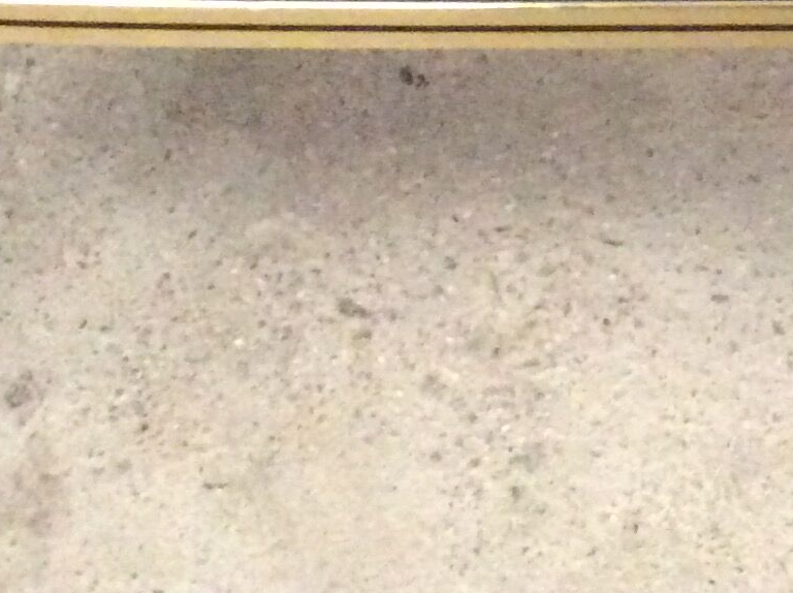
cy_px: -264
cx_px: 632
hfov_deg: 18.1
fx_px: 2471
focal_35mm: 108
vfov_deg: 13.0
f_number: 2.4
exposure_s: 1/17
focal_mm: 3.3
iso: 800
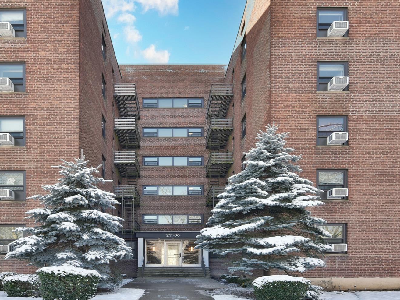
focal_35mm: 21
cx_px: 175
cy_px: 143
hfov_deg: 78.6
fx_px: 243
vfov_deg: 63.4
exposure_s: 1/125
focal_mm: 14
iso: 400
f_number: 7.1
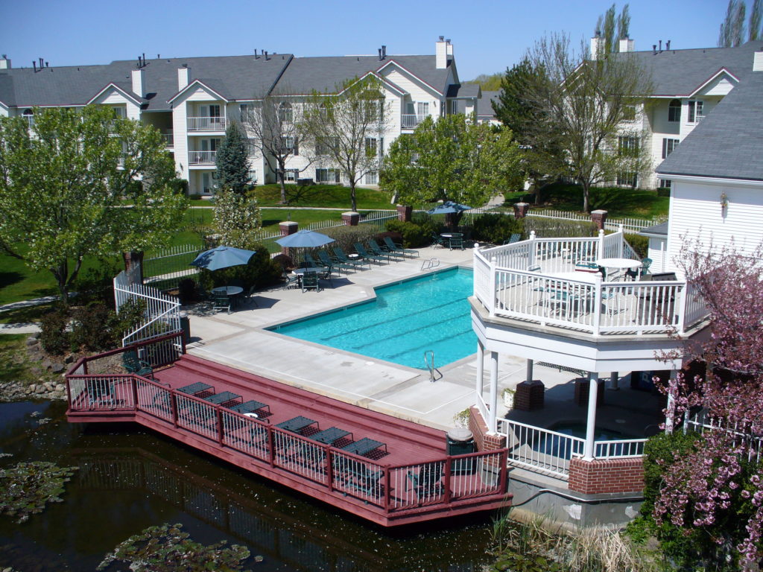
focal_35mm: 37
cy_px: 286
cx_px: 382
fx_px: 816
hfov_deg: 50.1
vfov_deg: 38.7
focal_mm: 6.1
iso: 80
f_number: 5.6
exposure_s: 1/500
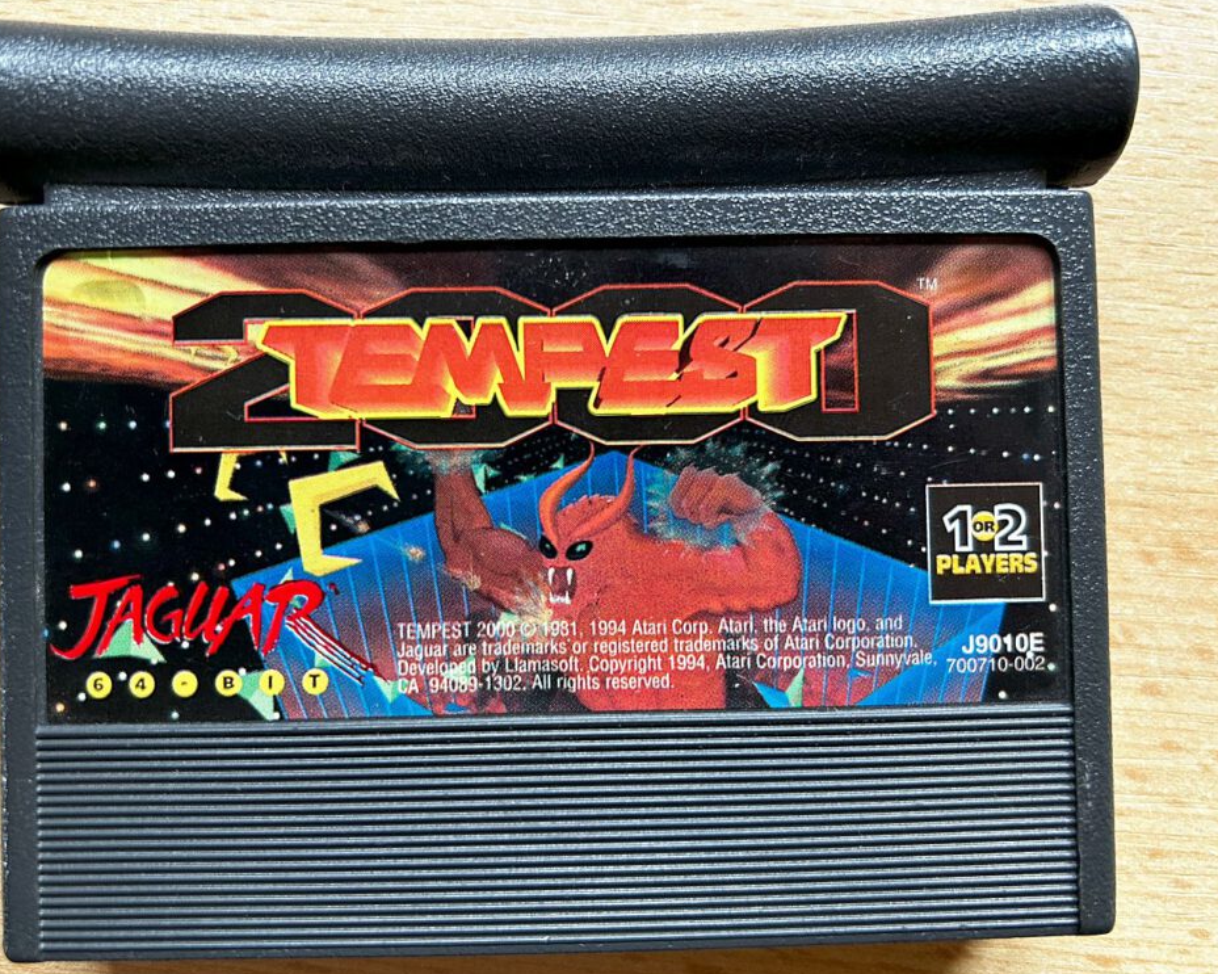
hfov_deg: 62.1
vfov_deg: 51.5
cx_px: 558
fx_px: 1009
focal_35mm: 28
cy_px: 498
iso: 160
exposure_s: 1/50
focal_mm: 5.7
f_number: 1.5
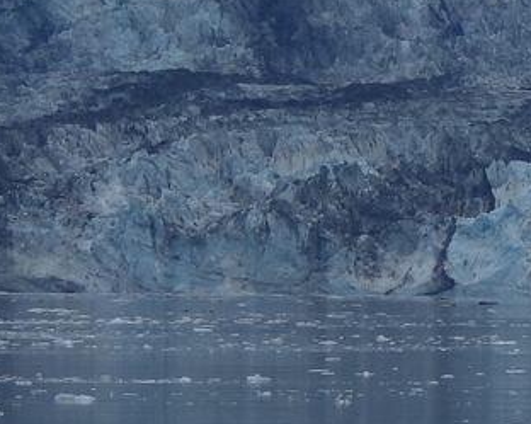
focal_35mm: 802
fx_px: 12592
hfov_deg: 2.4
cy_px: -184
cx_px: 754
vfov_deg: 1.9
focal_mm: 35.7
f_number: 4.5
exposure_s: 1/640
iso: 100
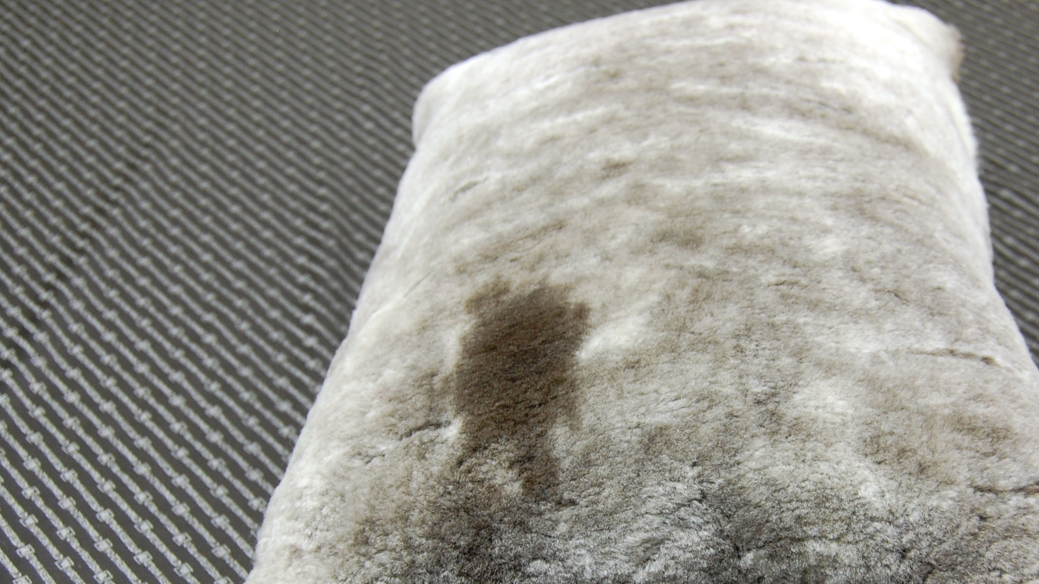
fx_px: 1598
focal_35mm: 58
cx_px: 668
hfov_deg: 35.8
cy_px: 428
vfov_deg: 20.6
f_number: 5
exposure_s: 1/100
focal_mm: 26
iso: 400
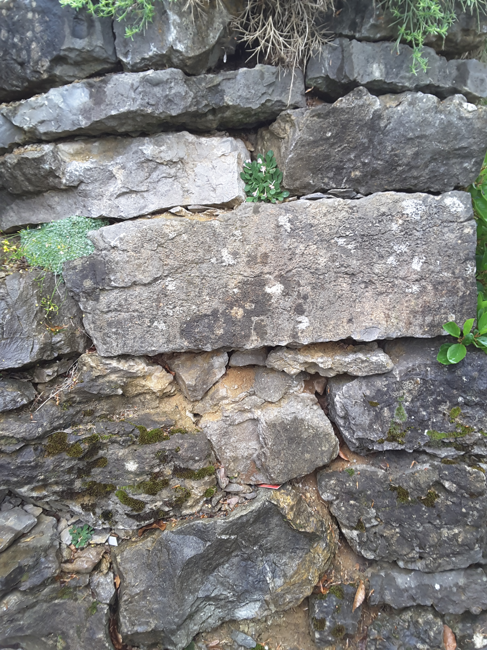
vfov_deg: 58.4
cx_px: 244
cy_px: 325
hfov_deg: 45.4
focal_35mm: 31
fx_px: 582
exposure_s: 1/40
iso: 50
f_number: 1.9
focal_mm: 2.9
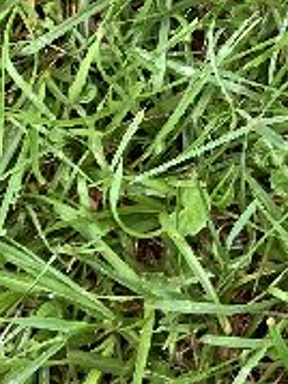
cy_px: -547
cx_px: 600
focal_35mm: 169
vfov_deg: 10.1
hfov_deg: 8.3
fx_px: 1877
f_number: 1.8
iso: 40
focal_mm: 3.99
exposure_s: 1/148
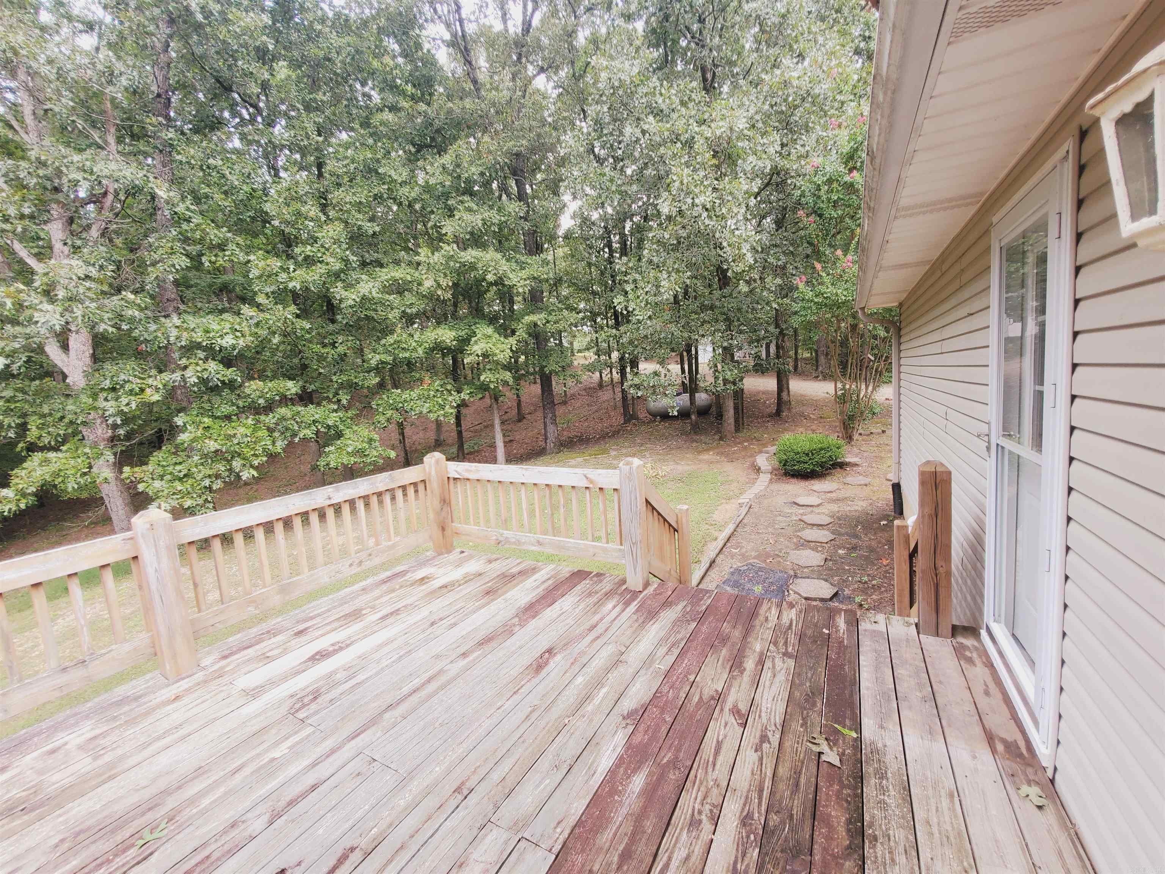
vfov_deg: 89.9
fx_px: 438
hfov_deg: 106.2
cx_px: 582
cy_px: 437
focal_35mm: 13
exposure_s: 1/120
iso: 50
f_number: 2.2
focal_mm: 1.8
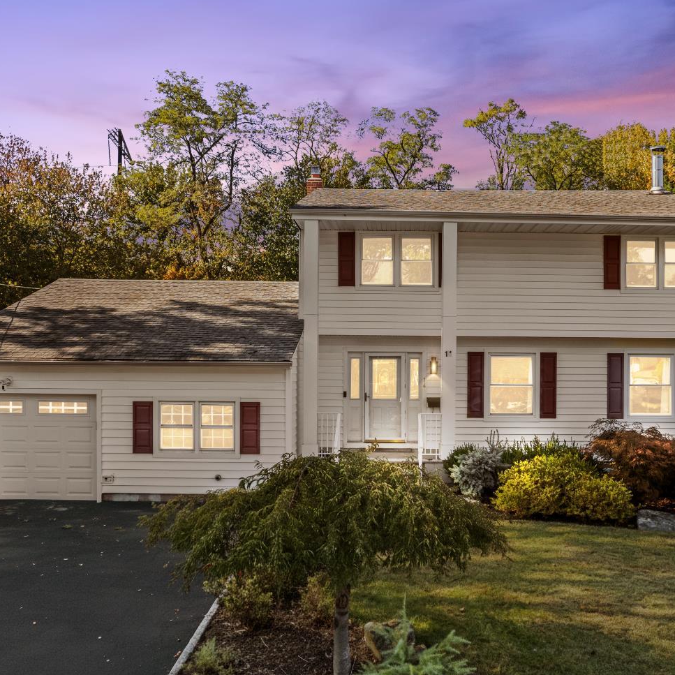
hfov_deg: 55.3
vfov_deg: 55.6
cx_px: 396
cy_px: 343
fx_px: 640
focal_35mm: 29
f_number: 2.8
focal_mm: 8.38
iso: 100
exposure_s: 1/500
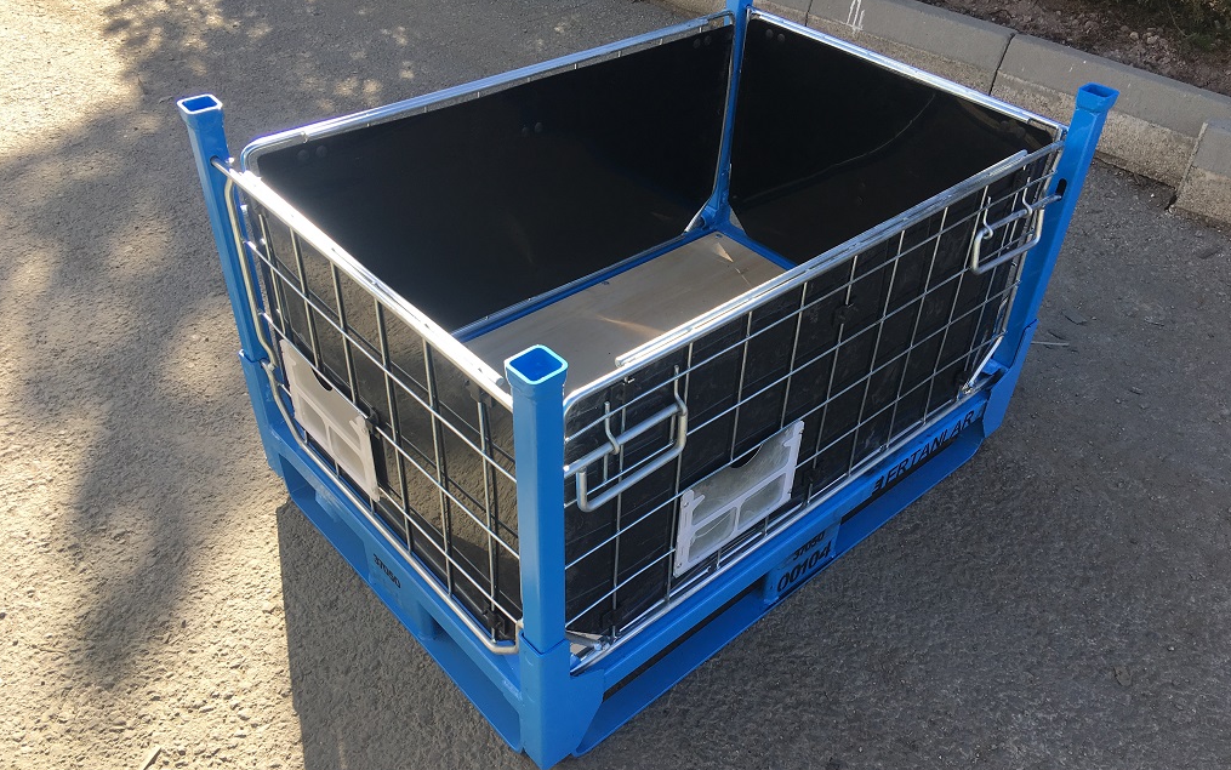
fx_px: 1040
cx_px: 615
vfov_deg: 40.6
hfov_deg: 61.2
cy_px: 381
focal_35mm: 31
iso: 25
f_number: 2.2
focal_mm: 4.15
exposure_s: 1/359
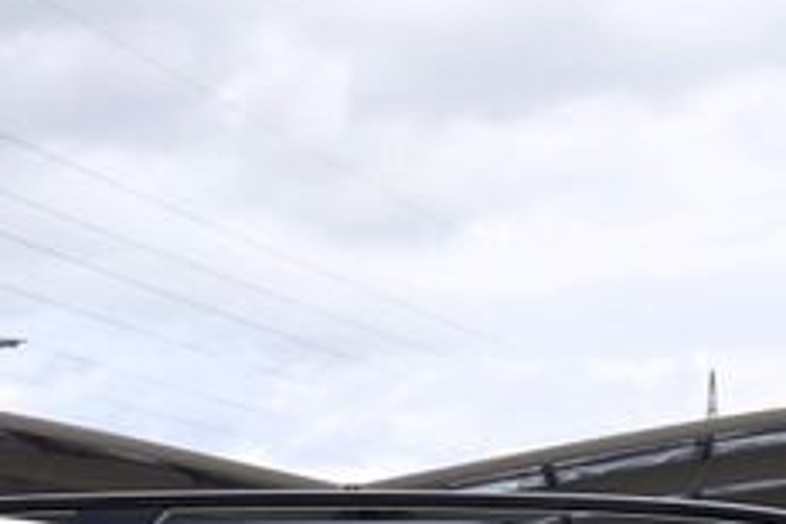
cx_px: 762
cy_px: 847
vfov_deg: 11.7
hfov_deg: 18.0
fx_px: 2423
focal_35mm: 111
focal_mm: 25
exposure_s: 1/160
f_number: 6.3
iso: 100
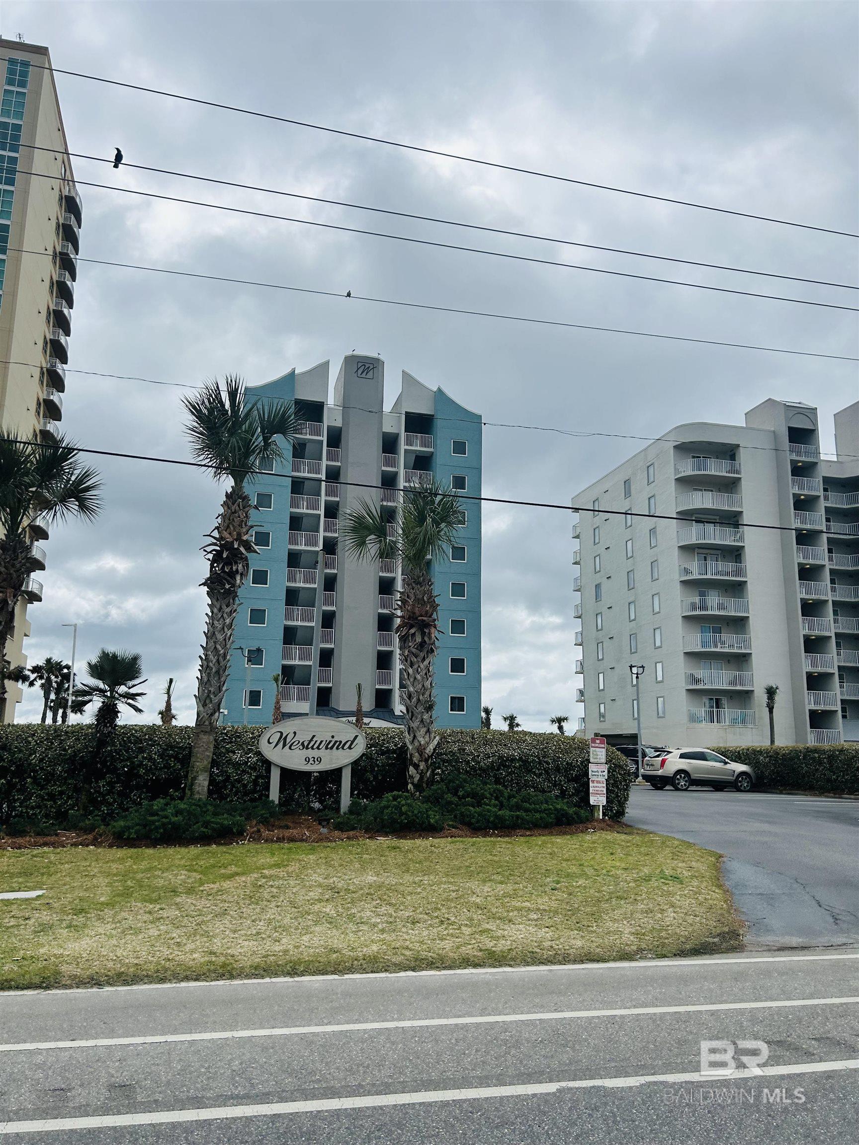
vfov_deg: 67.3
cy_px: 572
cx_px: 430
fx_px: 860
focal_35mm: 26
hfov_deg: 53.1
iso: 50
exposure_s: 1/11364
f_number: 1.5
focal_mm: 5.7
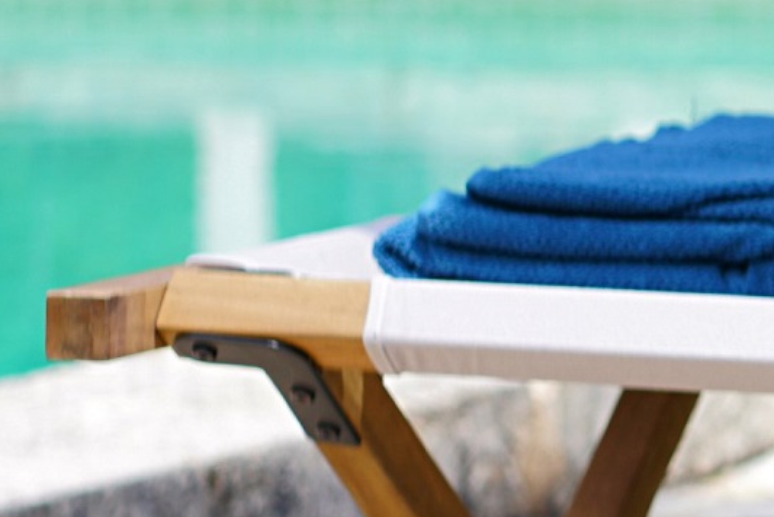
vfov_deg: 4.7
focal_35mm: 289
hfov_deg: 6.9
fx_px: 6217
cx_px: 1584
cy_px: -443
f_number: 3.2
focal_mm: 55
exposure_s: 1/800
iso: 100
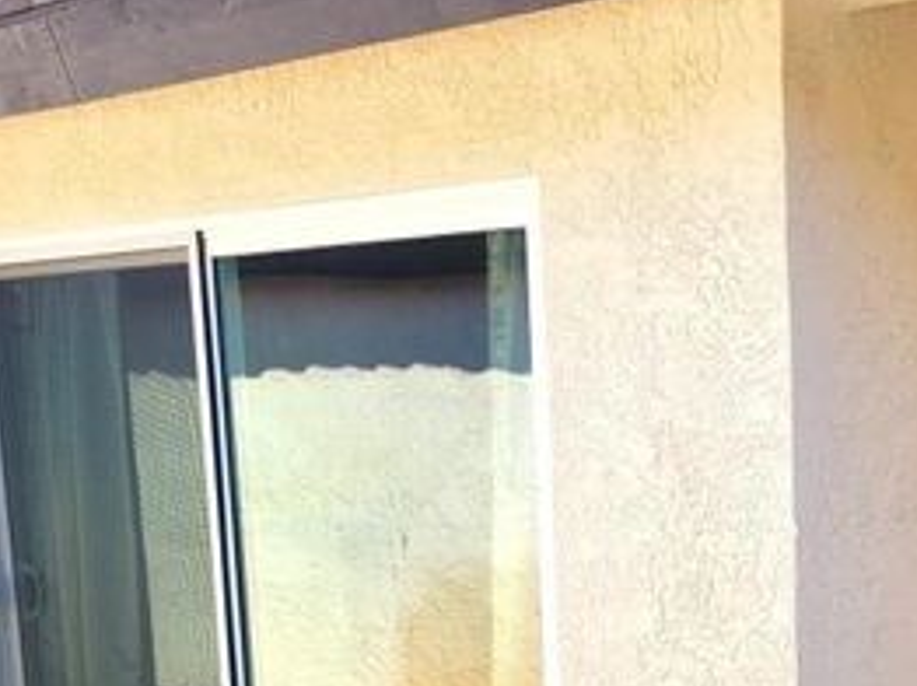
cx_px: 864
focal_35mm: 59
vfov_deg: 23.7
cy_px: 695
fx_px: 1562
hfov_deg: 30.9
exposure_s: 1/557
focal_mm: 5.4
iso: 40
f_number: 1.8
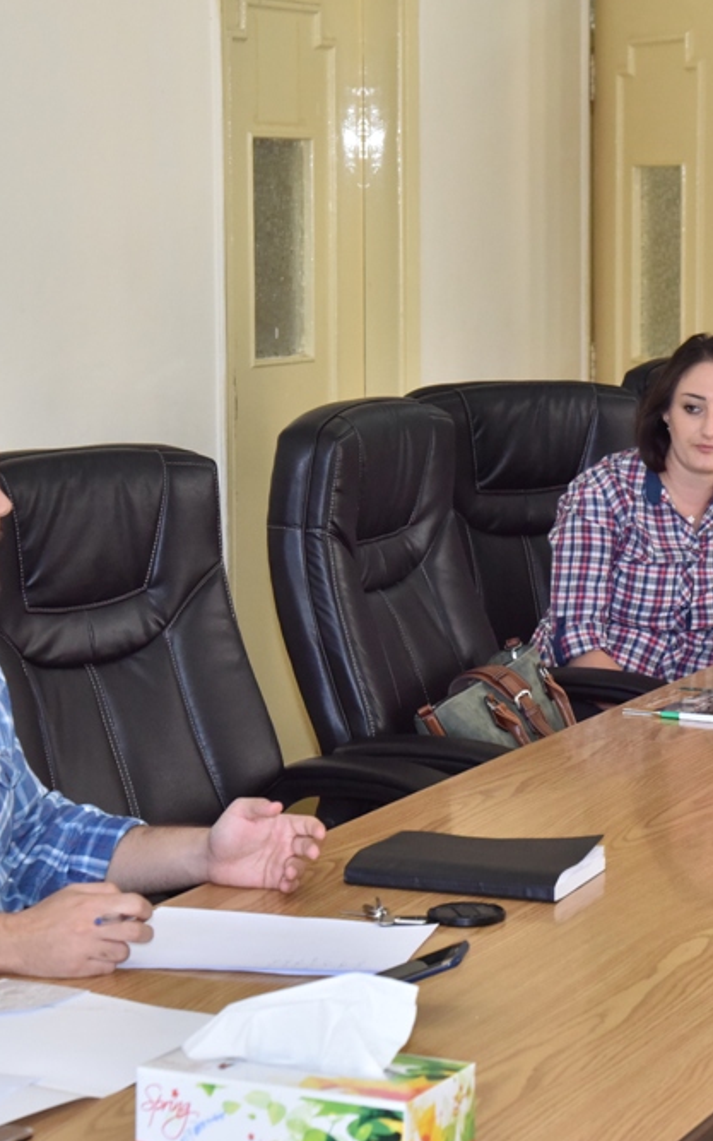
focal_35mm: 97
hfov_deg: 13.4
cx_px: 542
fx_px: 3015
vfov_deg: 21.4
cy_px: 560
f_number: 8
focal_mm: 62
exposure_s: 1/250
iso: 2500
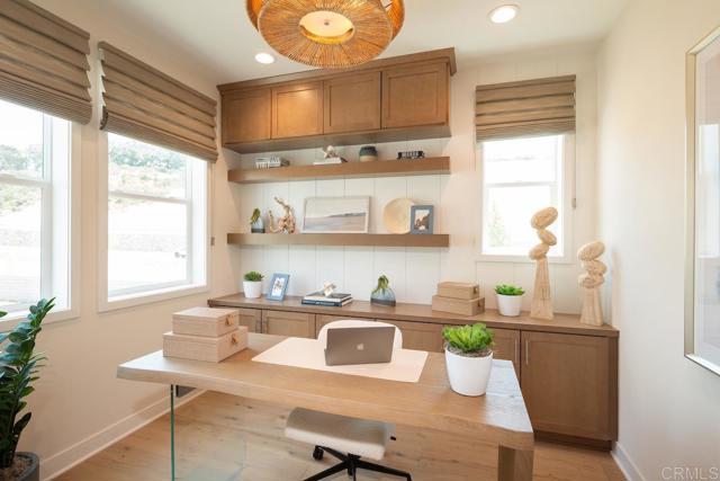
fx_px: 380
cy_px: 240
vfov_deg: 64.6
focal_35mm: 19
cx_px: 360
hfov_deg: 86.9
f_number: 9
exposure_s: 1/6
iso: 100
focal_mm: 19
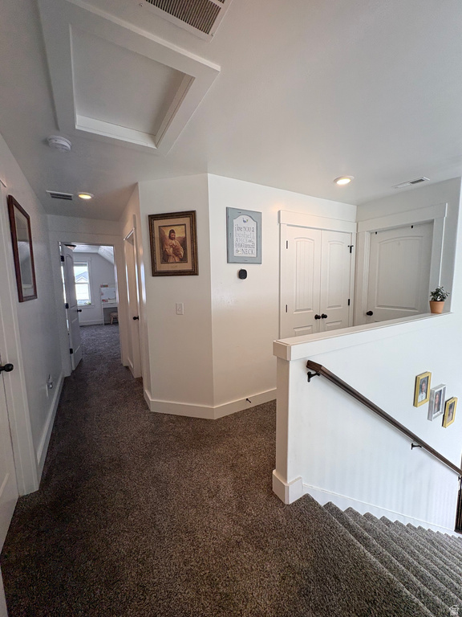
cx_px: 231
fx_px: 249
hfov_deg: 85.7
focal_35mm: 14
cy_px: 308
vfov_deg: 102.1
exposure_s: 1/120
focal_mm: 2.22
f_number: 2.2
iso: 64
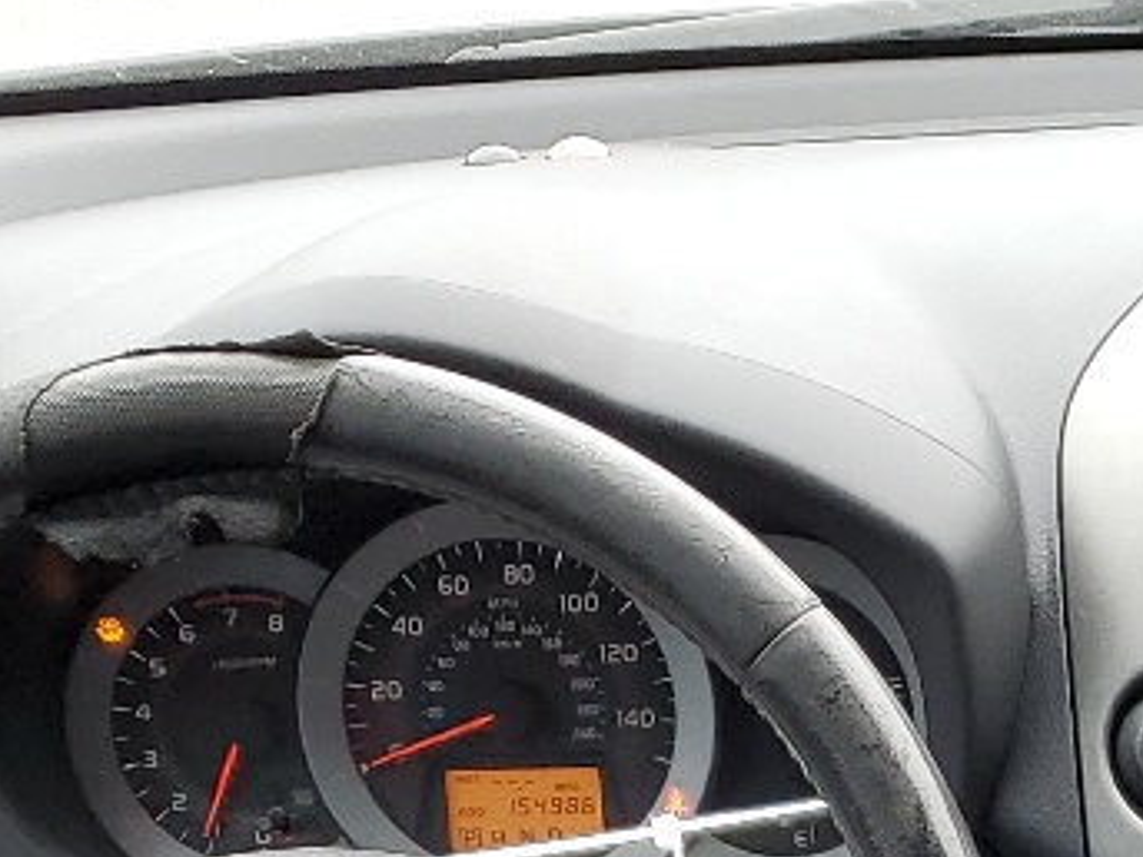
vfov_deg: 10.7
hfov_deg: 15.1
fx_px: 3995
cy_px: 1950
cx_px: 1695
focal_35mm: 121
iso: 50
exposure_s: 1/122
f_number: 1.5
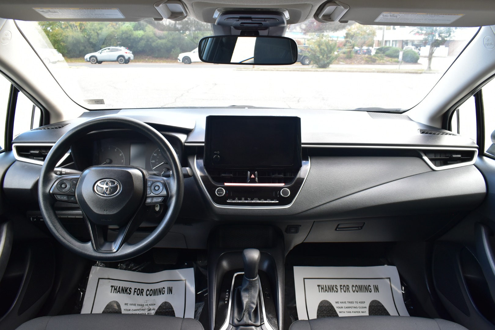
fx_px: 413
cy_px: 165
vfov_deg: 43.6
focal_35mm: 30
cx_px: 248
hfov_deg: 61.9
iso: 400
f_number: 7.1
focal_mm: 20
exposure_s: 1/25
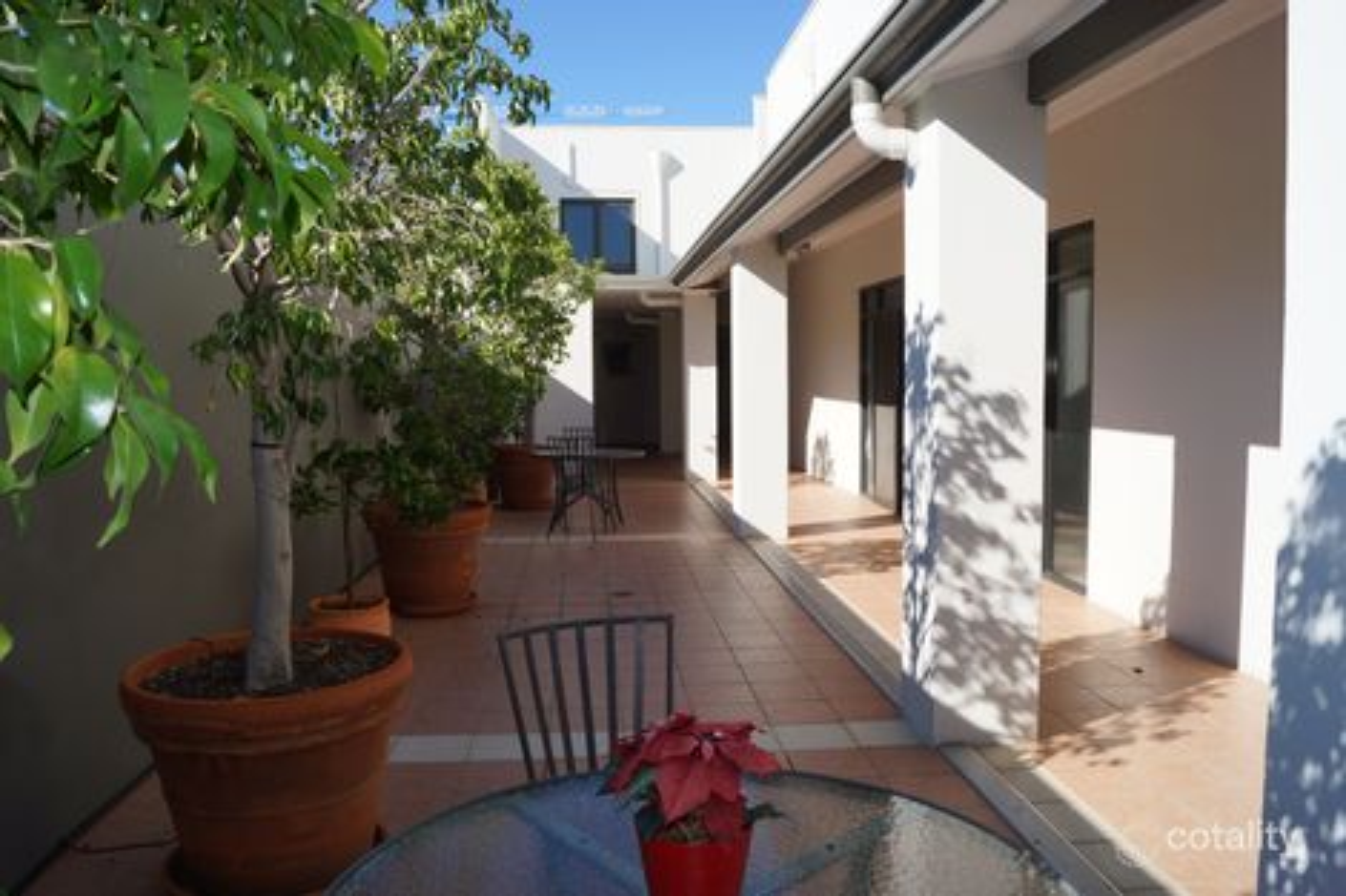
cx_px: 673
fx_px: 1009
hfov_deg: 67.4
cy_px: 448
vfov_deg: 47.9
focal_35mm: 27
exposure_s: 1/100
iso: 100
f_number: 13
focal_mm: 18
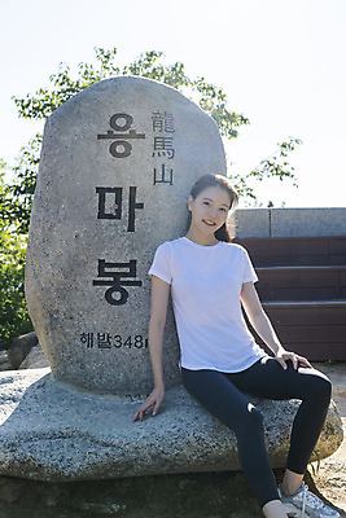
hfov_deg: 28.1
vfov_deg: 41.1
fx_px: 691
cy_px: 259
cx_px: 173
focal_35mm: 48
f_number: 5.6
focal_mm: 48
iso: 250
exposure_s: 1/800
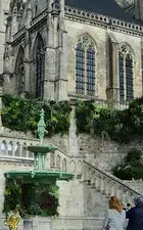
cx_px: 72
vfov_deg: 27.6
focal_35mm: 74
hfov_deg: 17.6
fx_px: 463
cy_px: 66
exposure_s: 1/800
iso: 320
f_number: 6.3
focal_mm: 34
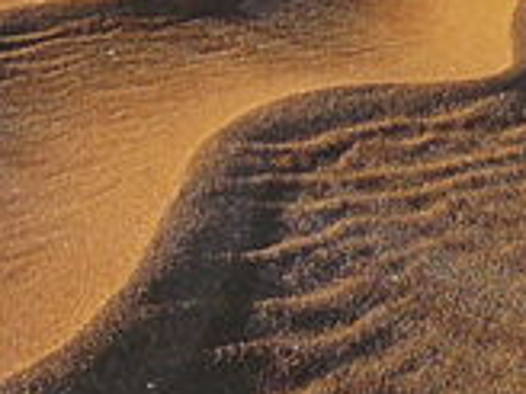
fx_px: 8357
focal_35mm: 550
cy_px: -400
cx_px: 520
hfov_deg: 3.6
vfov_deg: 2.7
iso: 100
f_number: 3.2
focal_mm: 13.9
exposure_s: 1/30
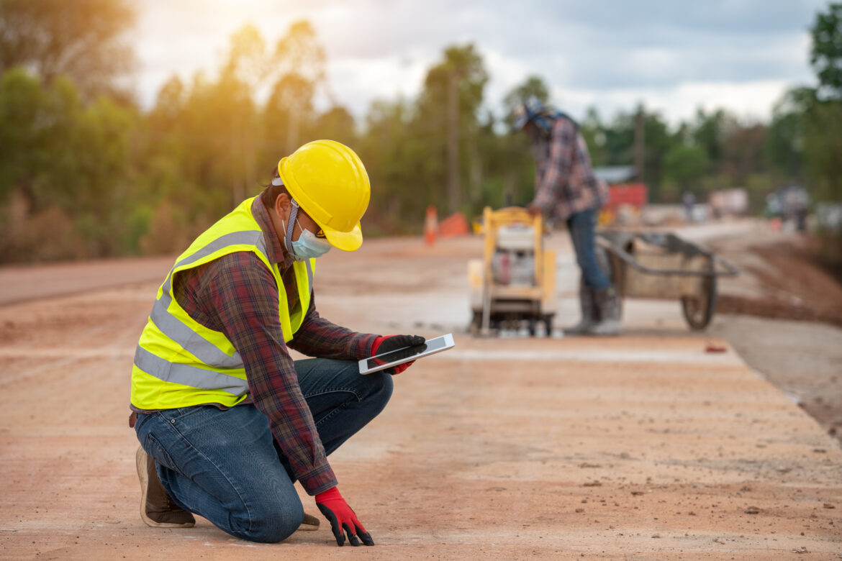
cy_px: 280
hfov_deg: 14.7
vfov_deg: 9.8
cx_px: 421
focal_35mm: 140
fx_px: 3274
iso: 100
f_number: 5
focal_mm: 140
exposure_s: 1/320
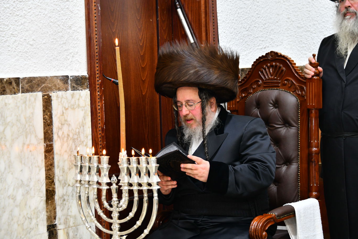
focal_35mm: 103
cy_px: 116
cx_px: 183
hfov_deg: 19.8
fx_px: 1024
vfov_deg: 13.3
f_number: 5.3
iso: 1250
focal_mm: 100
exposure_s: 1/100
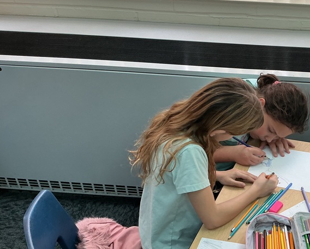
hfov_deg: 34.7
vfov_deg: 29.5
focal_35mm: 51
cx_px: 274
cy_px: 167
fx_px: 468
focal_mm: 3
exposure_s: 1/60
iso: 64
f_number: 1.8
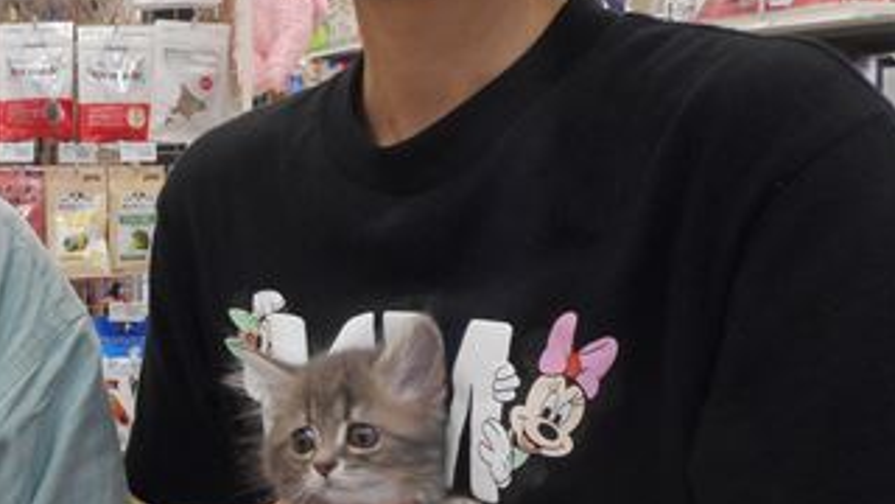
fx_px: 1210
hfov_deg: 37.5
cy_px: 162
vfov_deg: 23.4
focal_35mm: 51
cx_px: 67
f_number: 3.7
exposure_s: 1/30
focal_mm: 4.5
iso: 220
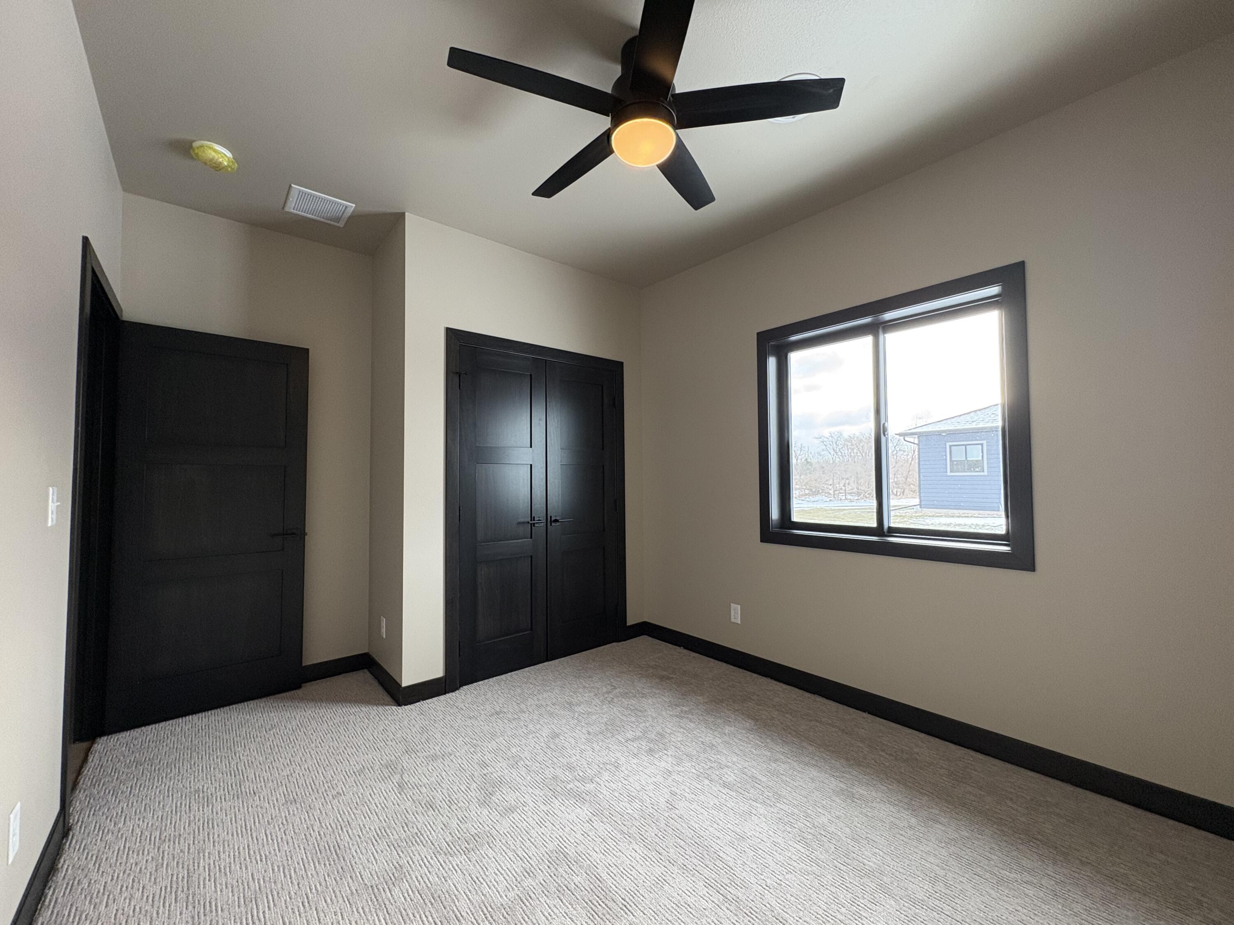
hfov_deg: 102.1
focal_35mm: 14
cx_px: 617
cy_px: 462
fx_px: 499
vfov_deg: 85.7
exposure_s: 1/80
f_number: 2.2
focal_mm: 2.22
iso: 250
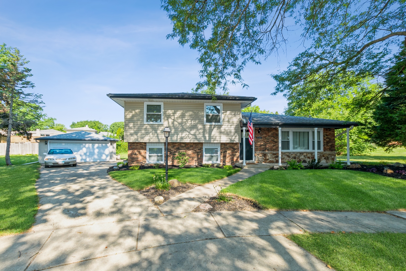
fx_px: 169
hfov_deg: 100.4
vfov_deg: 77.3
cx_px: 203
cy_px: 136
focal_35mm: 15
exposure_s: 1/200
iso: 250
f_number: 7.1
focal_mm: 10
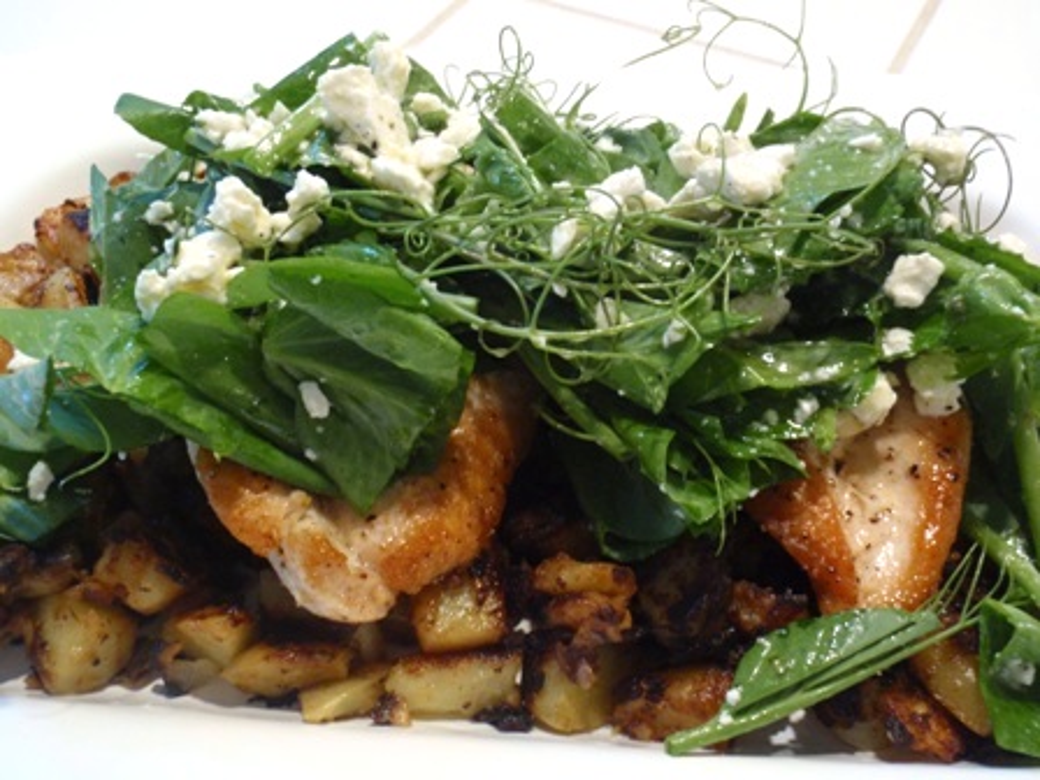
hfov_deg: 46.8
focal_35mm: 40
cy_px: 390
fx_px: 1202
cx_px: 520
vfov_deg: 36.0
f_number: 3.9
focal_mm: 7.25
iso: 200
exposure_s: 1/8
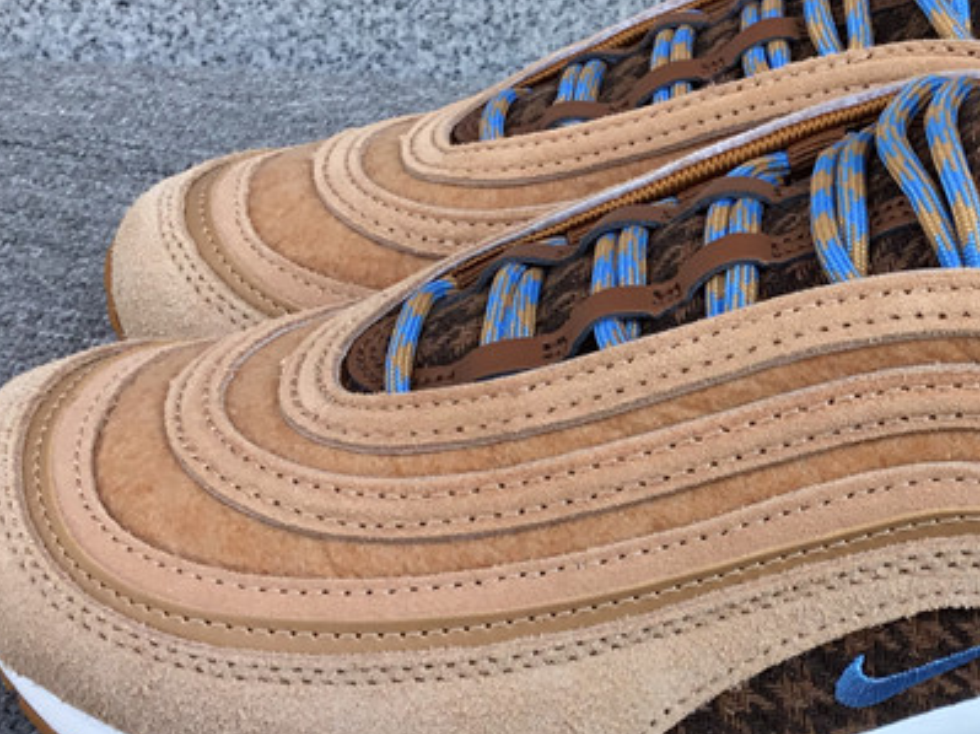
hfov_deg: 27.0
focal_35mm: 70
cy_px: 399
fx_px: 1981
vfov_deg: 21.0
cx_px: 855
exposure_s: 1/275
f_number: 2.4
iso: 25
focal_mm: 3.3
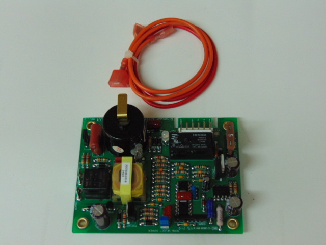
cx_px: 163
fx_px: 565
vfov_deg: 24.4
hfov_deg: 32.2
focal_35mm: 60
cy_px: 122
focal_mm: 10.8
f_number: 3.6
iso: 200
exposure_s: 1/30
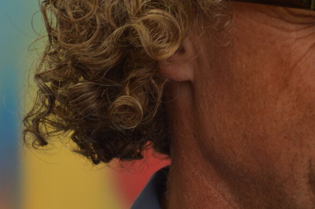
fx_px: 7545
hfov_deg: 2.4
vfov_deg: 1.6
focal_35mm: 863
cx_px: 356
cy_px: 96
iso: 220
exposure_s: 1/500
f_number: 6
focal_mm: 170
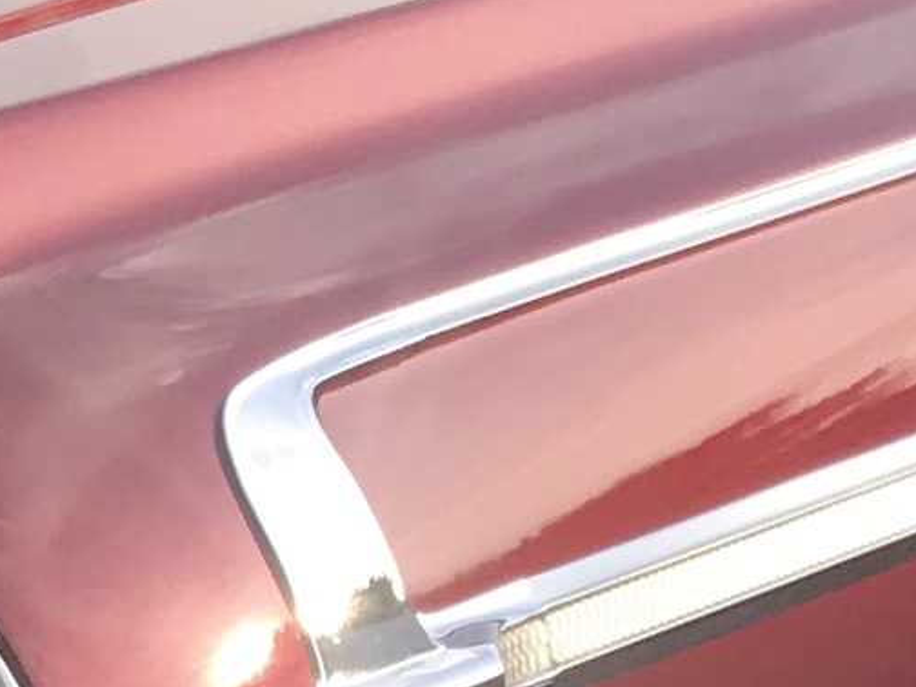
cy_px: 967
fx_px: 5927
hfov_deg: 8.8
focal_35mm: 224
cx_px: -11
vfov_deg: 6.6
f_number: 1.8
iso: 20
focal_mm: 3.99
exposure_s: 1/674
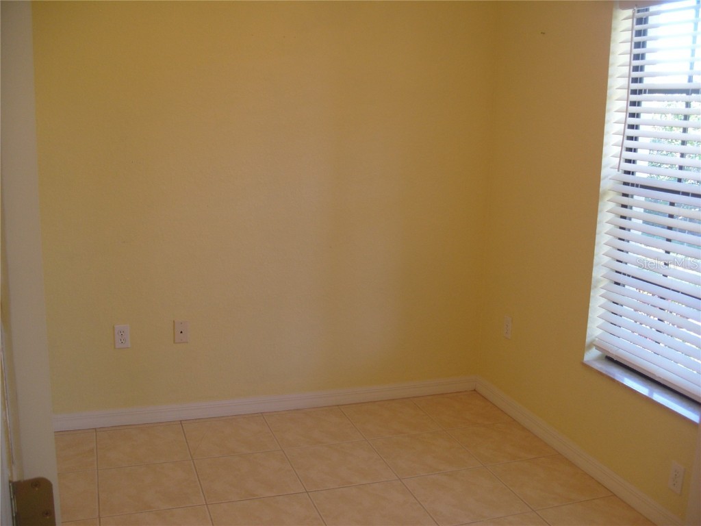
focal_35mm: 35
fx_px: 709
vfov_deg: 40.7
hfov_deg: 52.6
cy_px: 263
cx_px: 350
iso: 100
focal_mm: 7.8
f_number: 2.8
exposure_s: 1/60
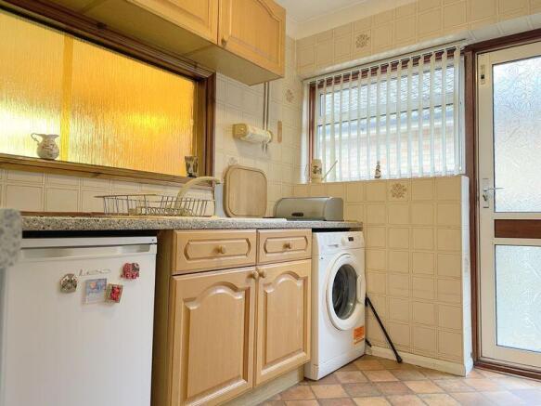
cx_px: 270
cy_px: 203
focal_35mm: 26
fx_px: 406
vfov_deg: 53.0
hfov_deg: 67.3
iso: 160
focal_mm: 4.2
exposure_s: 1/50
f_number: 1.6
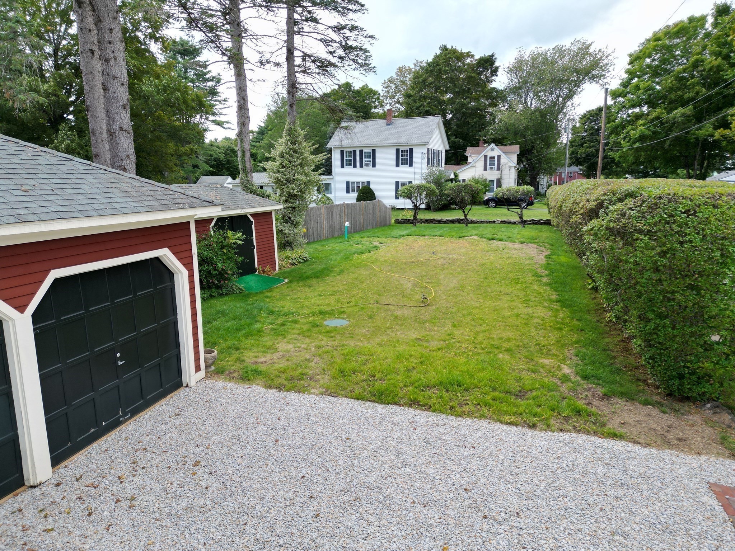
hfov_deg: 71.6
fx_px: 510
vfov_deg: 56.8
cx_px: 368
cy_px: 276
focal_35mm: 24
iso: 120
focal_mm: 6.72
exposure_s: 1/1000
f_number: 1.7
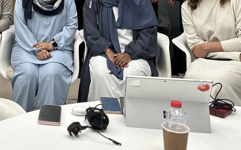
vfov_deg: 16.7
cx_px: -16
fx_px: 473
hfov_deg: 26.6
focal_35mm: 72
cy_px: -62
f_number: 1.78
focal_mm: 6.86
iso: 64
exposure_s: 1/100
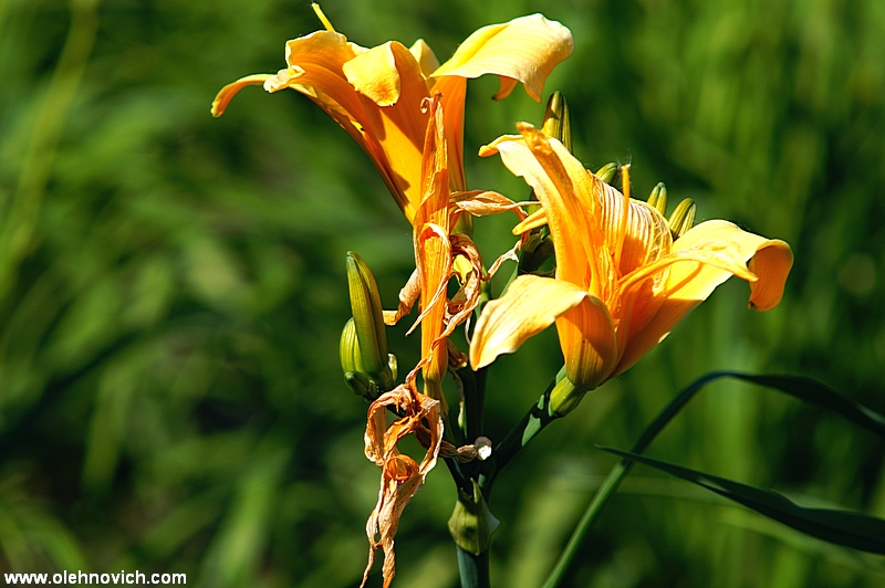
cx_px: 442
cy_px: 294
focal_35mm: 315
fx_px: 7737
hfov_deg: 6.5
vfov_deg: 4.4
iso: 100
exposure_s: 1/500
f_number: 6.3
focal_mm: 210
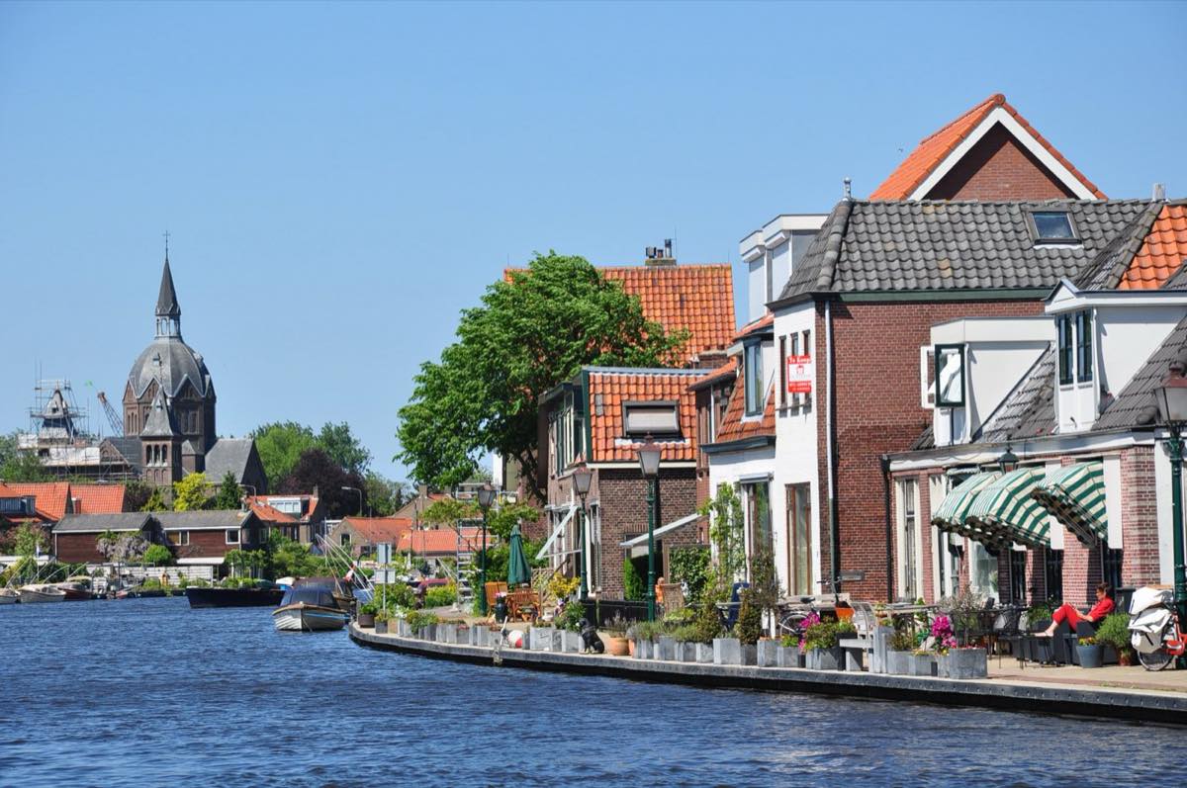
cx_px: 594
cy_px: 394
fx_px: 5187
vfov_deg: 8.7
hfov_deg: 13.1
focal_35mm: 158
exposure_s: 1/400
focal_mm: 105
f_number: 11
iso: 200
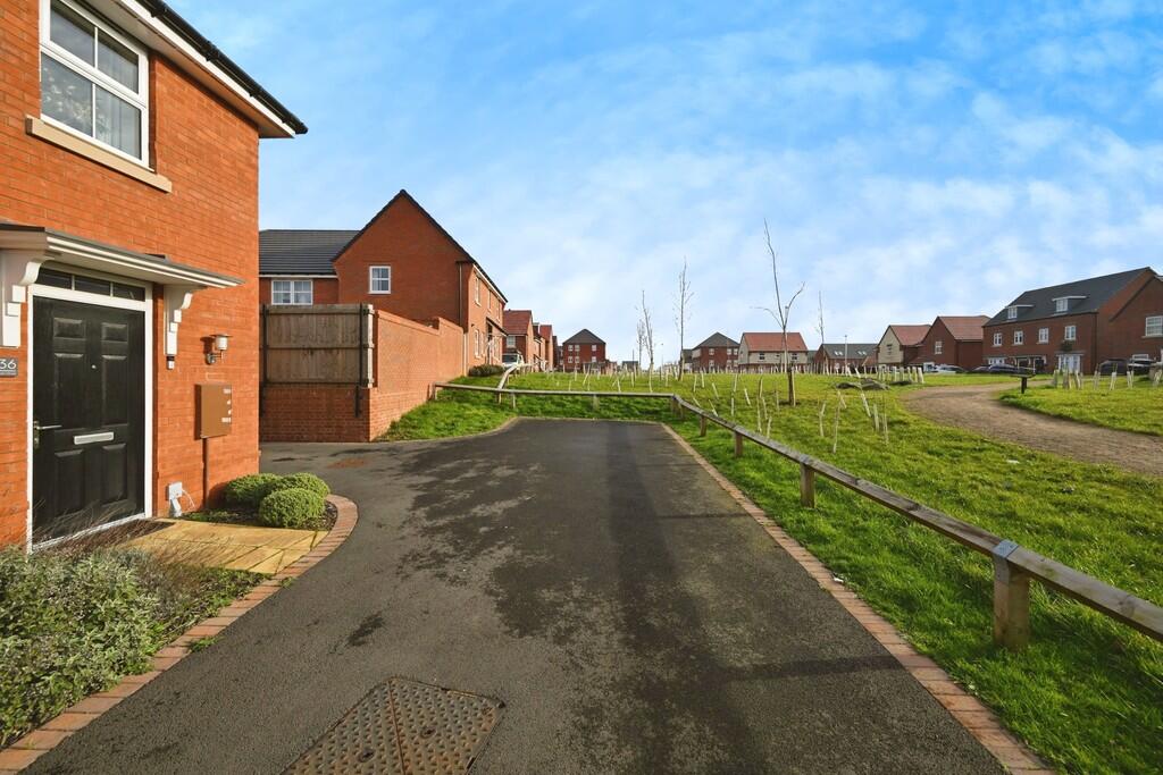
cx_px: 582
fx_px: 452
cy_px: 388
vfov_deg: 81.2
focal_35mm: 14
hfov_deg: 104.2
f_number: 8
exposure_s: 1/250
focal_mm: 14
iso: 100
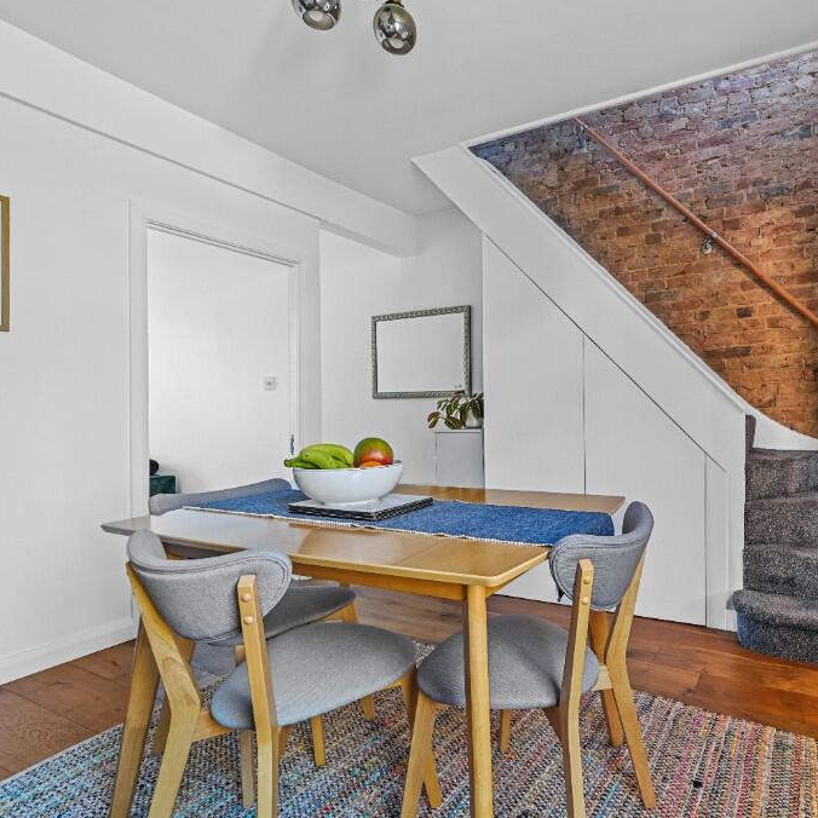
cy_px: 407
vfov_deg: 80.7
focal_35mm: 18
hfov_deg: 76.8
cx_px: 577
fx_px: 481
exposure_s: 1/1.67
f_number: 8
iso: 400
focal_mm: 14
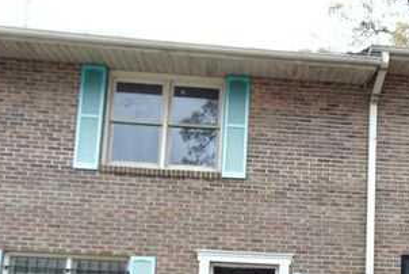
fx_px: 489
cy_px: 239
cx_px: 279
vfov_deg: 30.1
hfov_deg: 44.6
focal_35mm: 43
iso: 80
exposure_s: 1/640
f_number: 3
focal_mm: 4.5
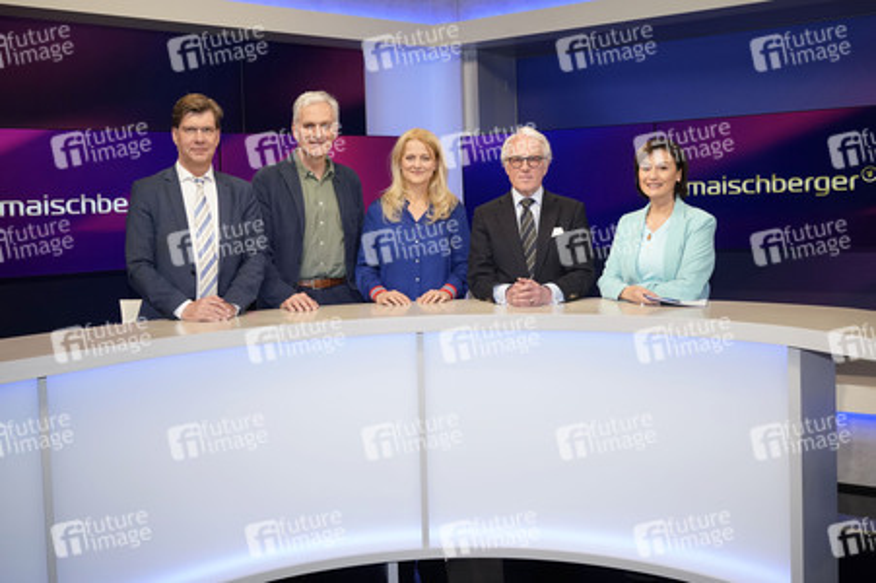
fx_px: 778
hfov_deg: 58.8
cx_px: 438
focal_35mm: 32
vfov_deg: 41.1
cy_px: 292
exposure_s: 1/160
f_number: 5
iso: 2000
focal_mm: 32
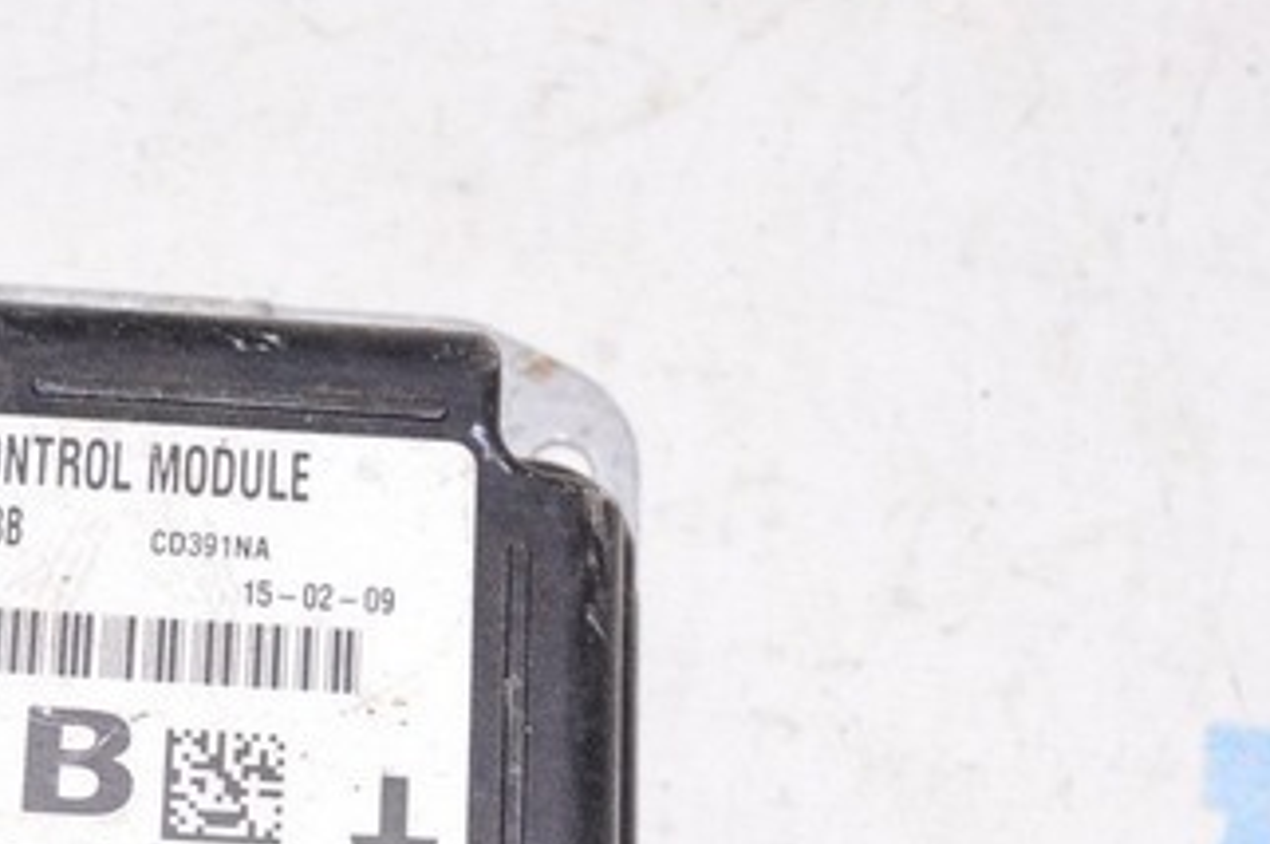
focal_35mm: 105
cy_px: 909
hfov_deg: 19.1
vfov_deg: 12.8
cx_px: 110
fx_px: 3700
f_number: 8
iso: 1600
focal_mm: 22
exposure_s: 1/125
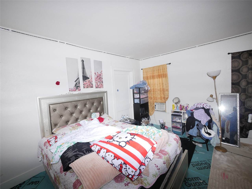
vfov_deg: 85.7
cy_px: 94
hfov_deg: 102.1
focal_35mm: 14
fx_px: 102
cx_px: 126
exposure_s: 1/60
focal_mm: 7
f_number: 4
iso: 200
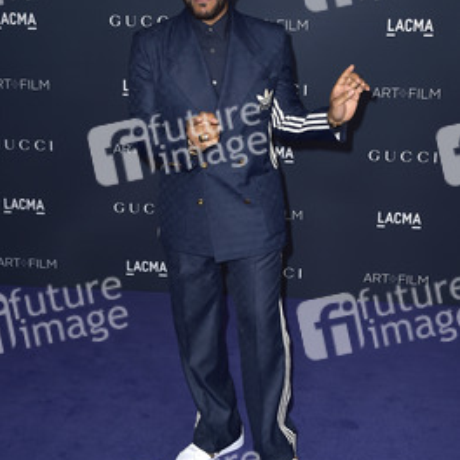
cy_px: 232
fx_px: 812
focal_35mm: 54
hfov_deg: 31.6
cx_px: 229
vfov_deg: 31.6
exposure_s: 1/250
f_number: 6.3
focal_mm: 42
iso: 500
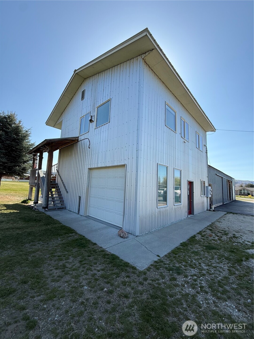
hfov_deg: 85.7
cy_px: 170
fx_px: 137
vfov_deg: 102.1
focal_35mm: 14
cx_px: 127
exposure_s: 1/841
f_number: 2.2
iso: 50
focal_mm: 2.22
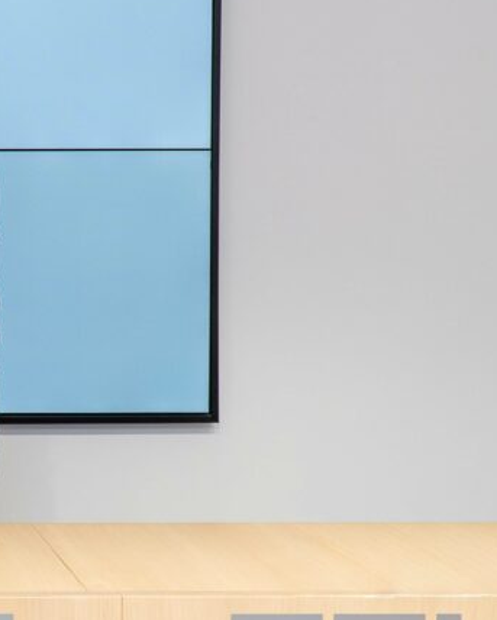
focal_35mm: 123
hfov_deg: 12.0
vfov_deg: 15.6
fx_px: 2259
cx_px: -248
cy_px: 197
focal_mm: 32
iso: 200
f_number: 4
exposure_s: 1/200
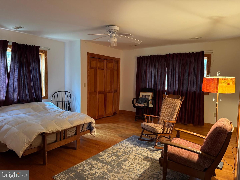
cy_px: 90
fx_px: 166
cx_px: 120
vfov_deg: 56.8
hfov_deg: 71.6
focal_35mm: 24
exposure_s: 1/40
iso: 800
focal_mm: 6.76
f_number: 1.78
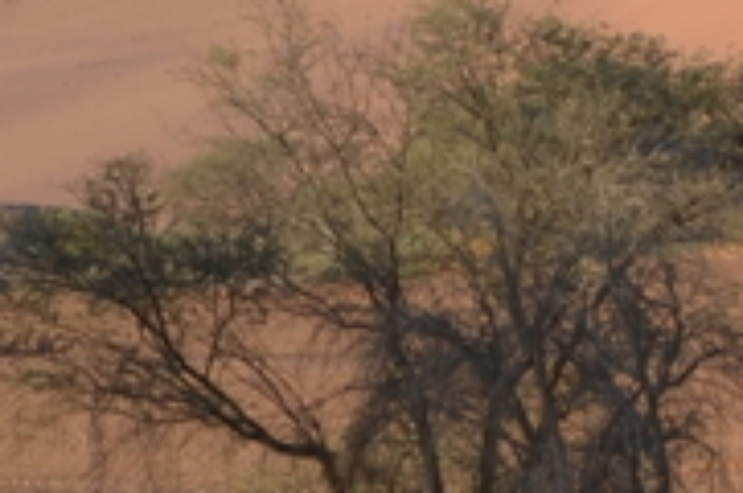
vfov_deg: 1.3
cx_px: 1252
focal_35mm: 1062
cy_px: 242
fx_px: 21880
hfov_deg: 1.9
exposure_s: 1/250
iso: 200
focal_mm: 100
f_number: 8
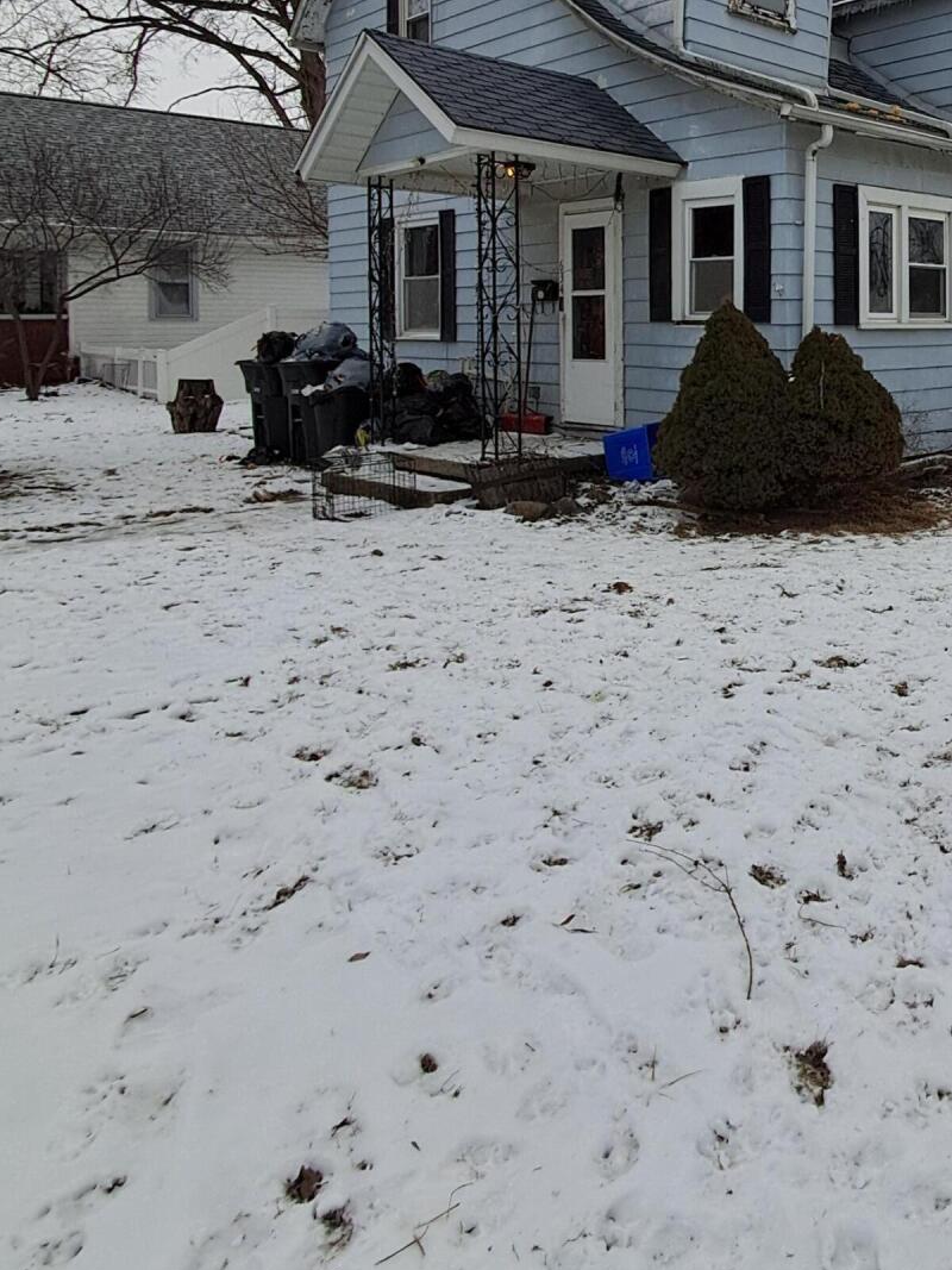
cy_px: 351
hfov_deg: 42.5
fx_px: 1100
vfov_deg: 57.6
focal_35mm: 30
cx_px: 873
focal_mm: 1.64
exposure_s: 1/308
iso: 40
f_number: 2.2
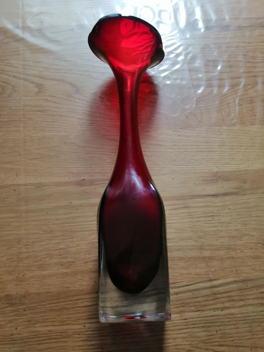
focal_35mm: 26
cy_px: 176
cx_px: 132
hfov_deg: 53.1
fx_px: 264
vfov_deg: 67.3
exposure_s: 1/33.3
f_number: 1.8
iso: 200
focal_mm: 3.96
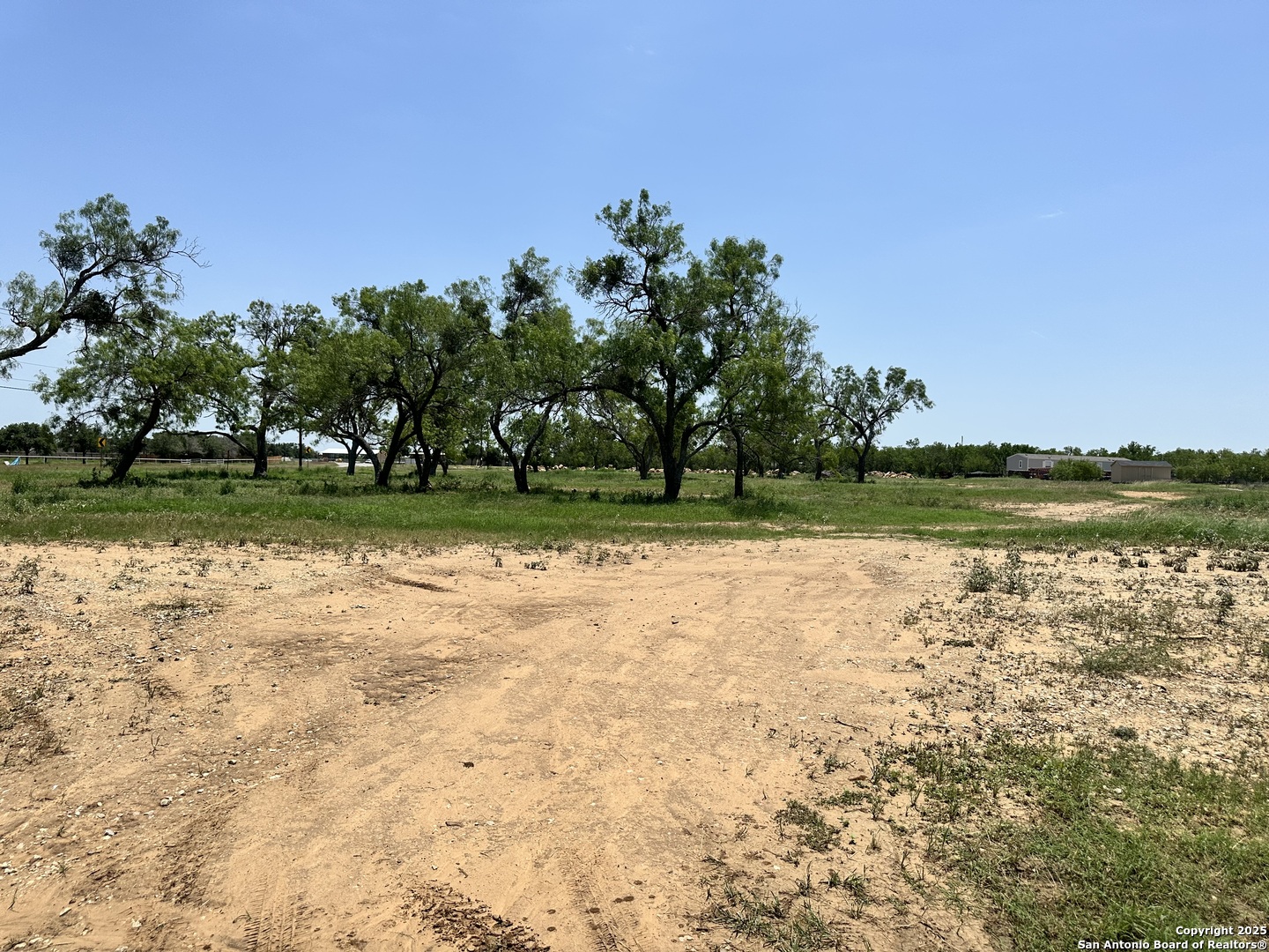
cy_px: 476
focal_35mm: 24
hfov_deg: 71.6
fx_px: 880
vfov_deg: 56.8
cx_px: 634
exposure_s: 1/7042
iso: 80
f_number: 1.78
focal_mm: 6.86
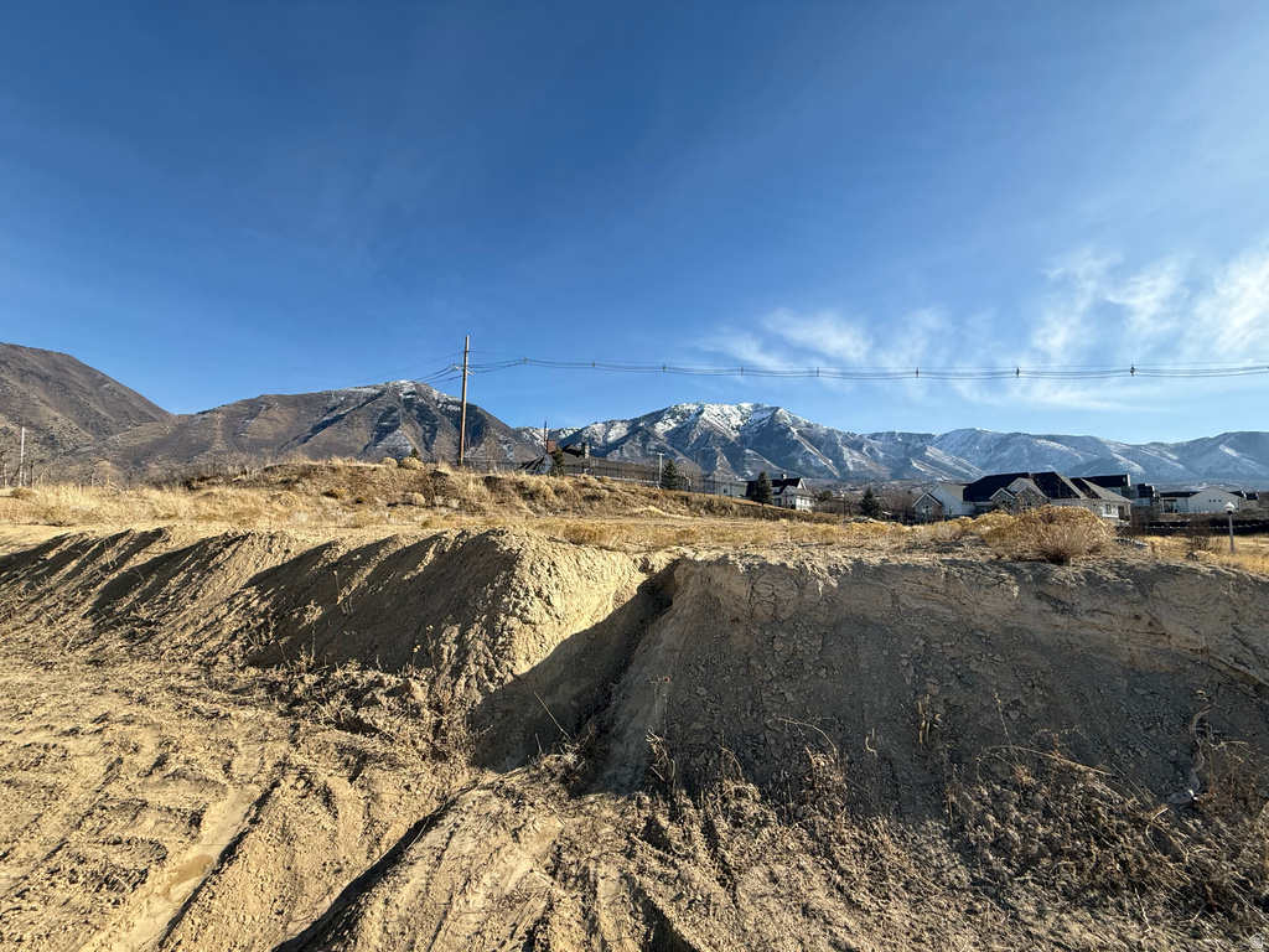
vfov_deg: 85.7
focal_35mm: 14
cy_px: 476
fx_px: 513
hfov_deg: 102.1
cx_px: 634
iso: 50
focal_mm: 2.22
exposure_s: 1/1961
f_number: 2.2
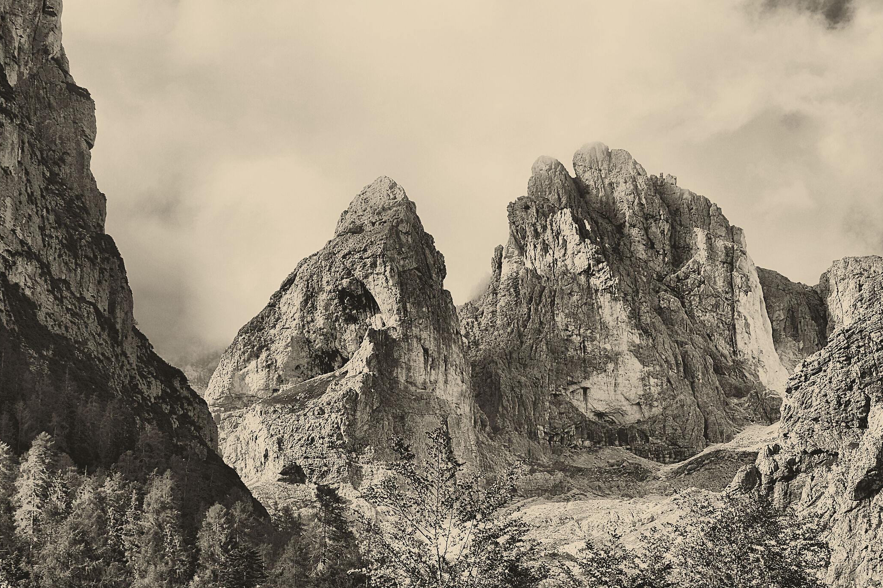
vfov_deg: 9.9
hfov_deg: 14.8
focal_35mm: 139
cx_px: 499
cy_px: 339
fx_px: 3409
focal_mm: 80
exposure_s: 1/240
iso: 200
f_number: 8
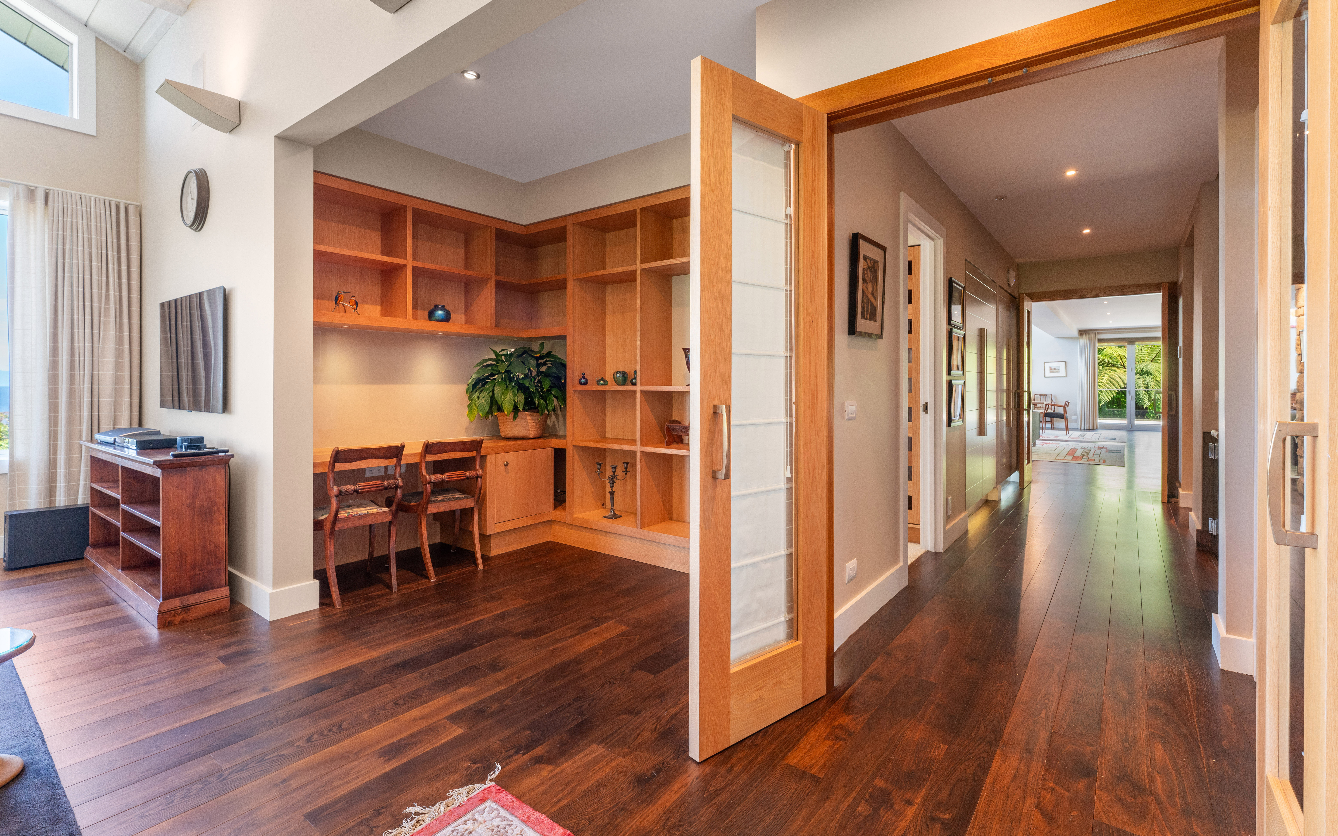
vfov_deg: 69.4
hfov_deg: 95.9
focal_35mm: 17
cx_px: 687
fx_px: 603
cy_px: 386
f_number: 8
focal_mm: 15.5
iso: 640
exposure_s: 1/10
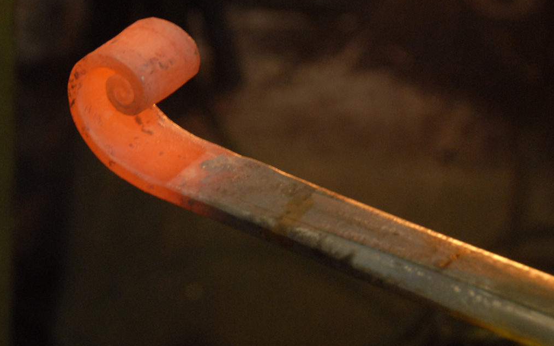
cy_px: 164
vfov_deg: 8.9
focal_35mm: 147
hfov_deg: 14.3
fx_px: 2212
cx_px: 275
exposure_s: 1/15
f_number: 5.3
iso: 1000
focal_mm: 95
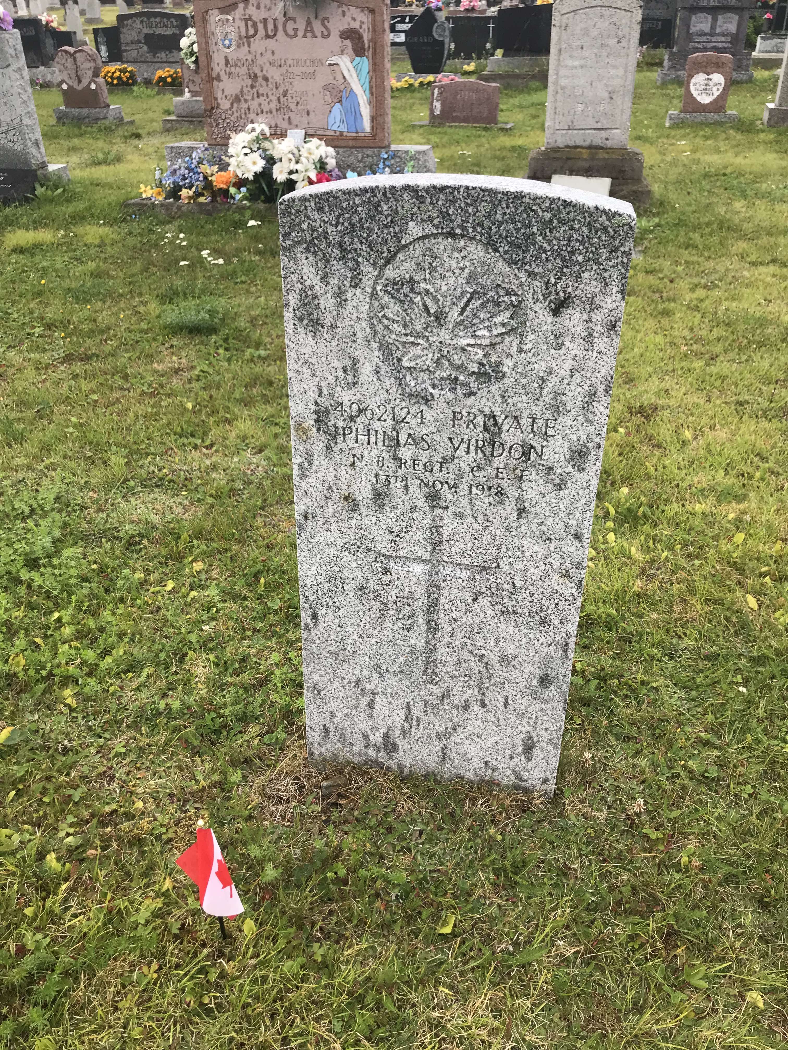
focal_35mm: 28
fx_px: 850
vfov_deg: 63.4
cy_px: 525
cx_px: 394
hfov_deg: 49.7
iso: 25
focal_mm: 3.99
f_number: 1.8
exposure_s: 1/120
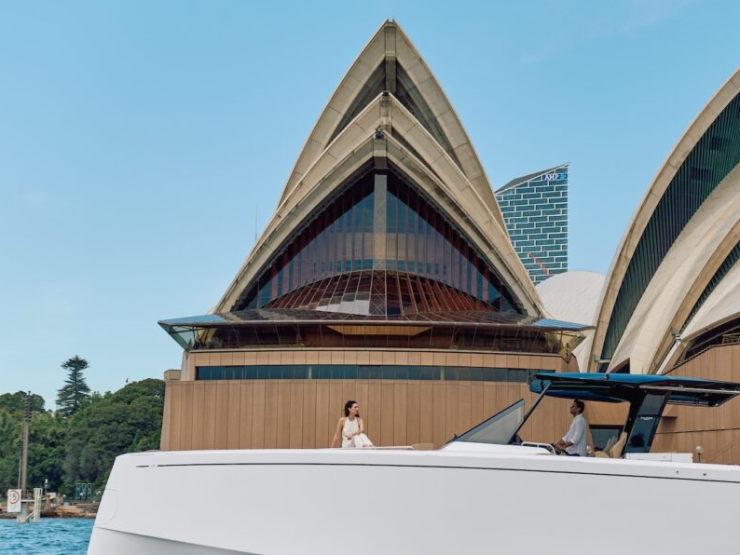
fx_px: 1475
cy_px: 327
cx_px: 560
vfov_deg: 21.3
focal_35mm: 69
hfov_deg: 27.7
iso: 100
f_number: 3.2
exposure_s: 1/1250
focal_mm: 38
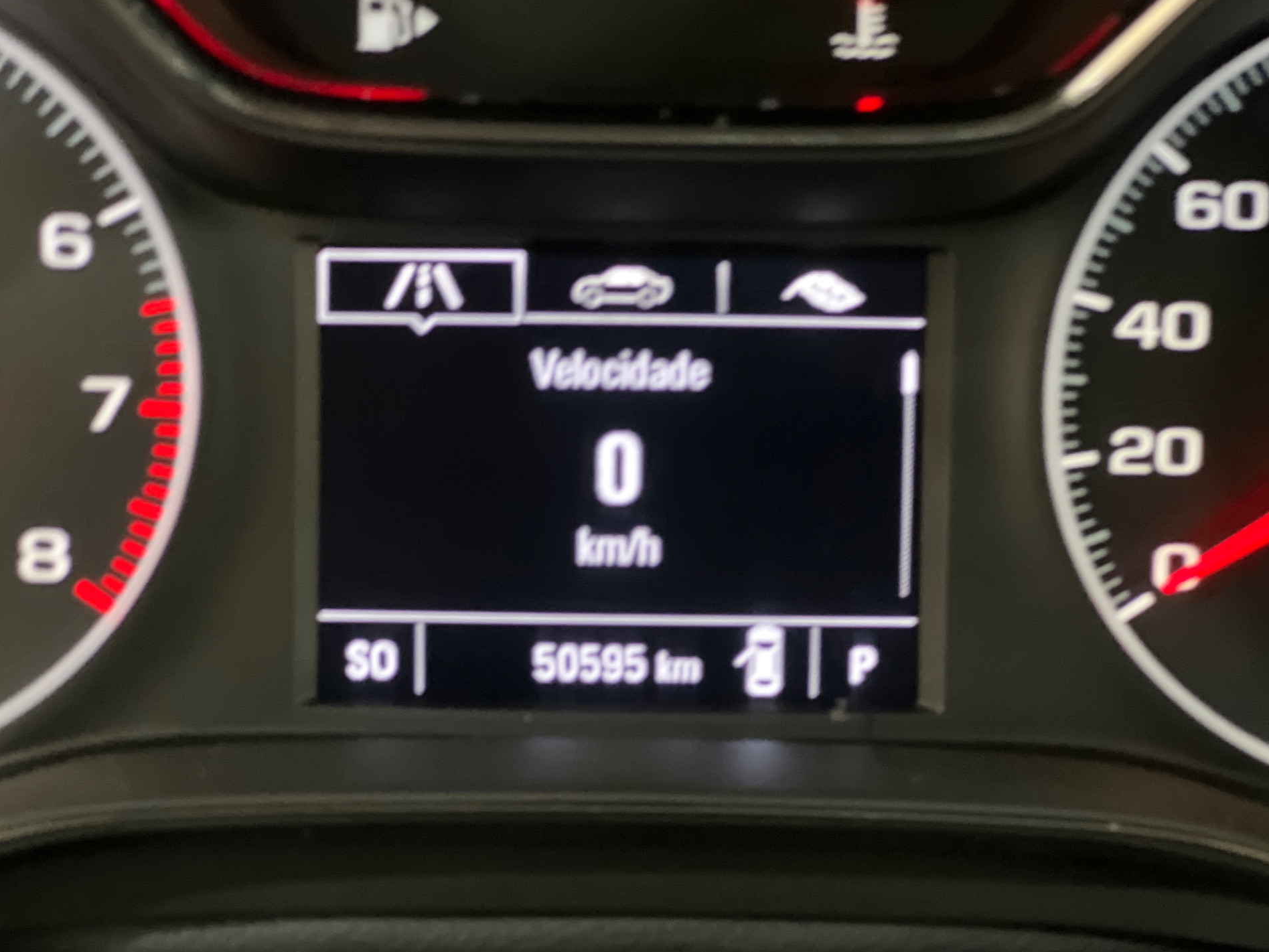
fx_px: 2860
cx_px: 631
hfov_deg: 25.0
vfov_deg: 18.9
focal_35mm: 78
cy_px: 475
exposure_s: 1/15
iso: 800
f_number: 2.8
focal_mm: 9
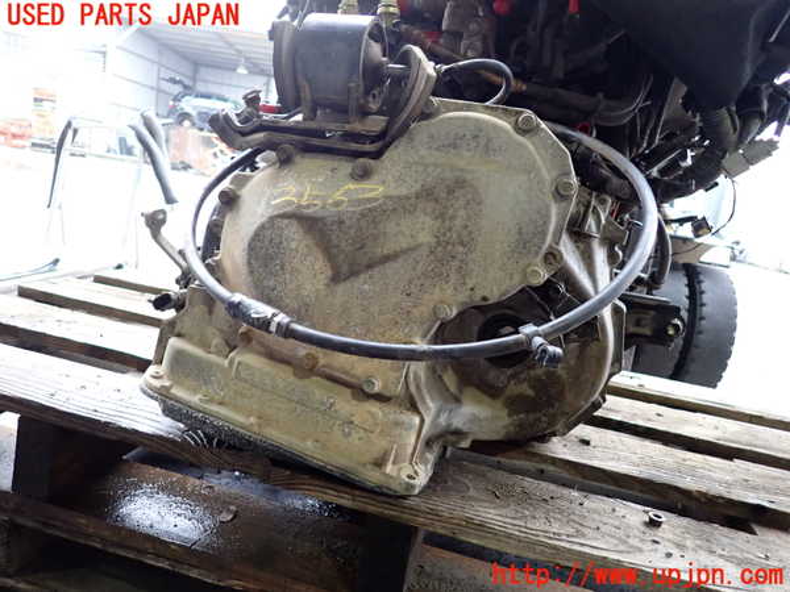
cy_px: 296
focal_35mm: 25
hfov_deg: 69.4
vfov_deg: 54.9
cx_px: 395
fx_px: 571
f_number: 2
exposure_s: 1/50
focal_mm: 4.5
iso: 320
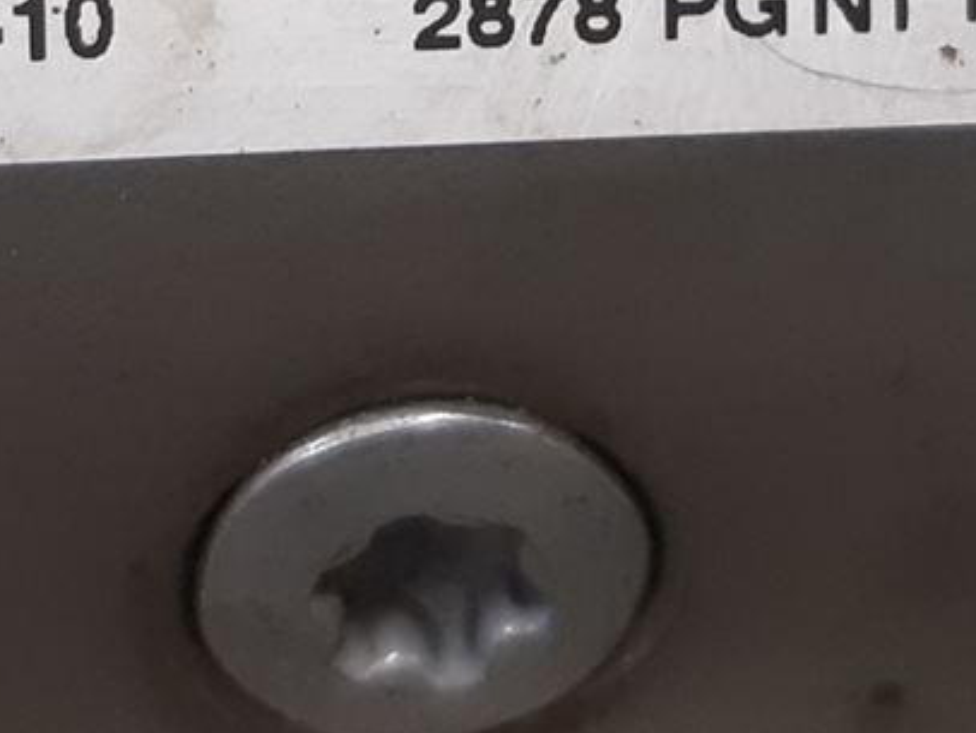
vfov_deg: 10.8
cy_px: -449
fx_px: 3696
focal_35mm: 131
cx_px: 385
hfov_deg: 15.0
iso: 160
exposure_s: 1/50
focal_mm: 3.93
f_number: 1.7
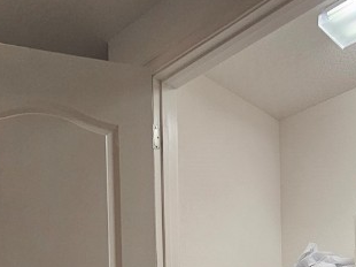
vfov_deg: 26.7
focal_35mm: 43
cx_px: 206
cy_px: 373
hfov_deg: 43.7
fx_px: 442
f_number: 2.2
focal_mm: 2.2
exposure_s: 1/100
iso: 200
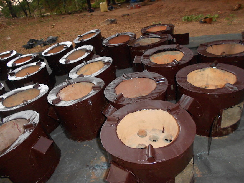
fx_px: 183
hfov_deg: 67.3
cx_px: 122
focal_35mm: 26
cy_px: 92
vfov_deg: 53.1
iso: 200
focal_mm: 4.6
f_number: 3.2
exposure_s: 1/25
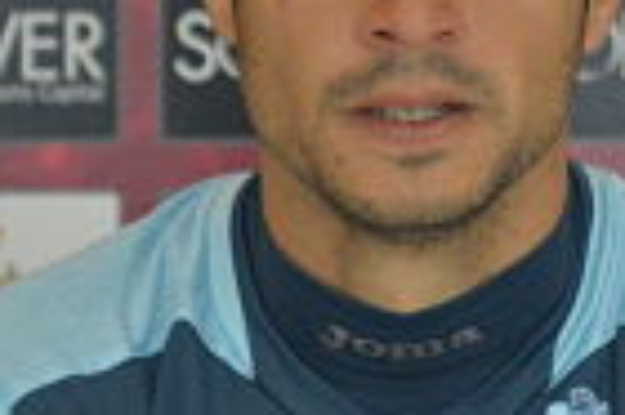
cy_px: 22
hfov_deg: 2.8
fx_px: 12589
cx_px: 406
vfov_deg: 1.9
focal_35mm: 726
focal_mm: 170
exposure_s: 1/320
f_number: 4.5
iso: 3200
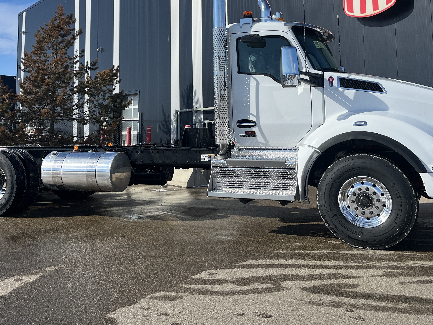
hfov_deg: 45.6
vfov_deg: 34.2
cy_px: 72
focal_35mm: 41
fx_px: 513
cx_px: 176
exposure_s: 1/5556
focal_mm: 5.1
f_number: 1.6
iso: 50
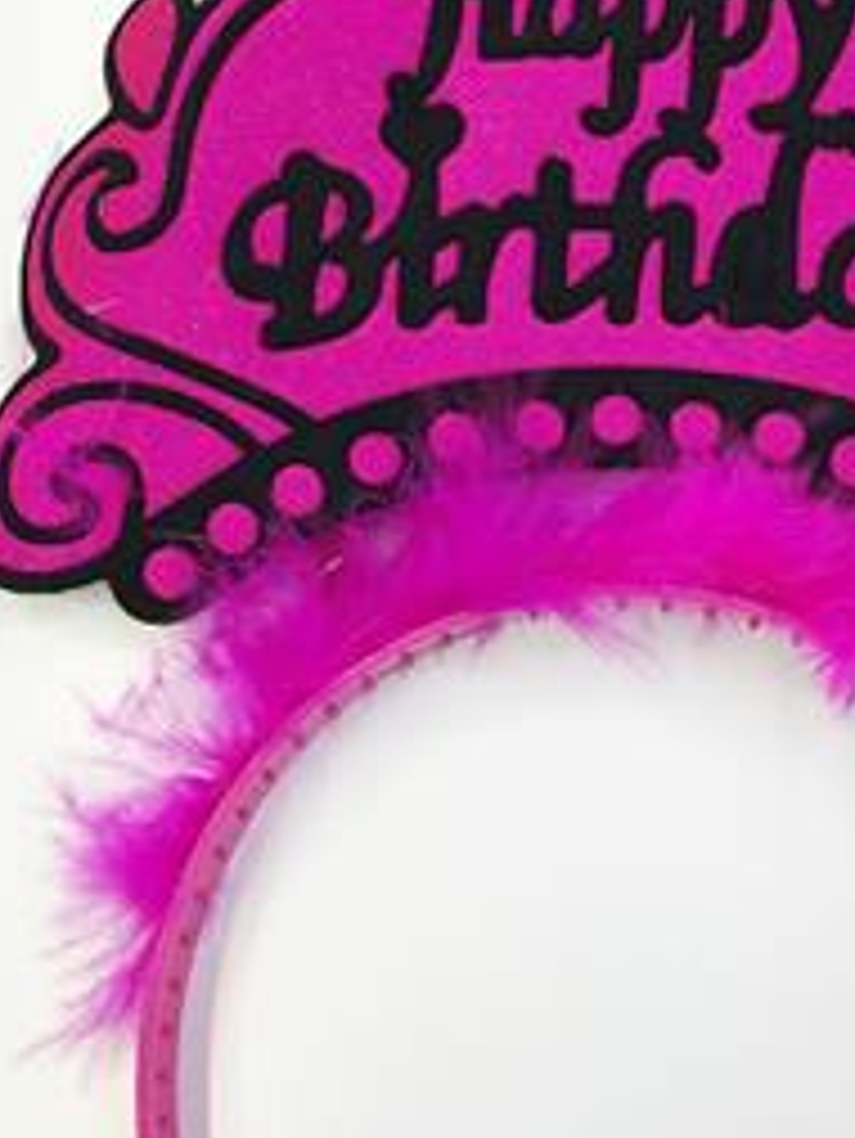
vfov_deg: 32.7
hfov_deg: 24.6
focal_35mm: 59
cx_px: 630
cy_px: 587
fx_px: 1941
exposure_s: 1/33
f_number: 1.8
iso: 32
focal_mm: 3.99
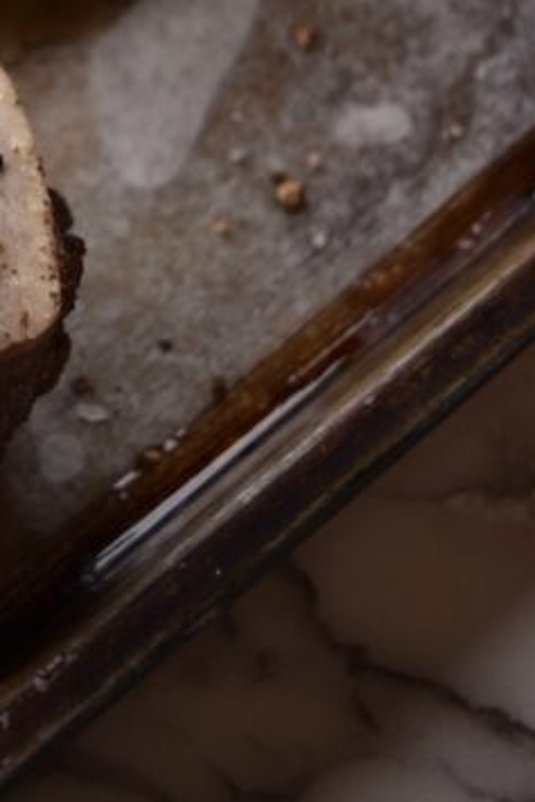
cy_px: -167
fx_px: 2694
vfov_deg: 16.2
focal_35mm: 121
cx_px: -186
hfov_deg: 11.0
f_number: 5
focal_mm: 28
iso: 200
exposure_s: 1/80
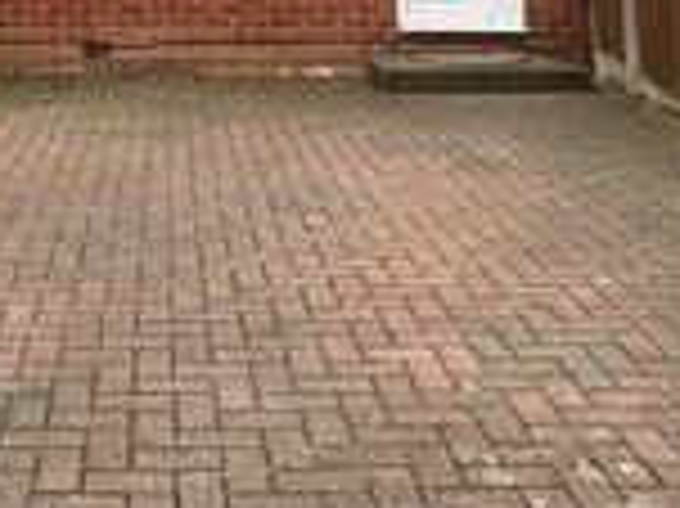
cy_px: -196
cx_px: 149
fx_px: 1276
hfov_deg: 29.3
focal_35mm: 65
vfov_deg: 20.2
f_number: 2.2
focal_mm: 2.22
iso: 50
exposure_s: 1/764
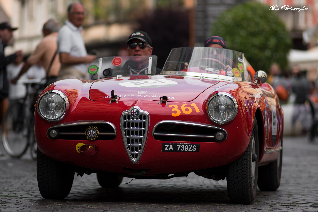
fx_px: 1590
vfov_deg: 7.6
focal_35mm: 180
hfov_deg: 11.4
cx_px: 159
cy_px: 106
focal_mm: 180
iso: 140
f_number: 2.8
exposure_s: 1/2000
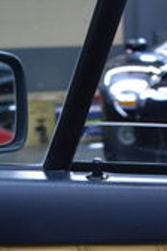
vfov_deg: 12.9
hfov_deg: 9.1
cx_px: 94
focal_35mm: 151
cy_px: 378
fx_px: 1051
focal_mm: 22
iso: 500
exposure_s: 1/40
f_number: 3.8
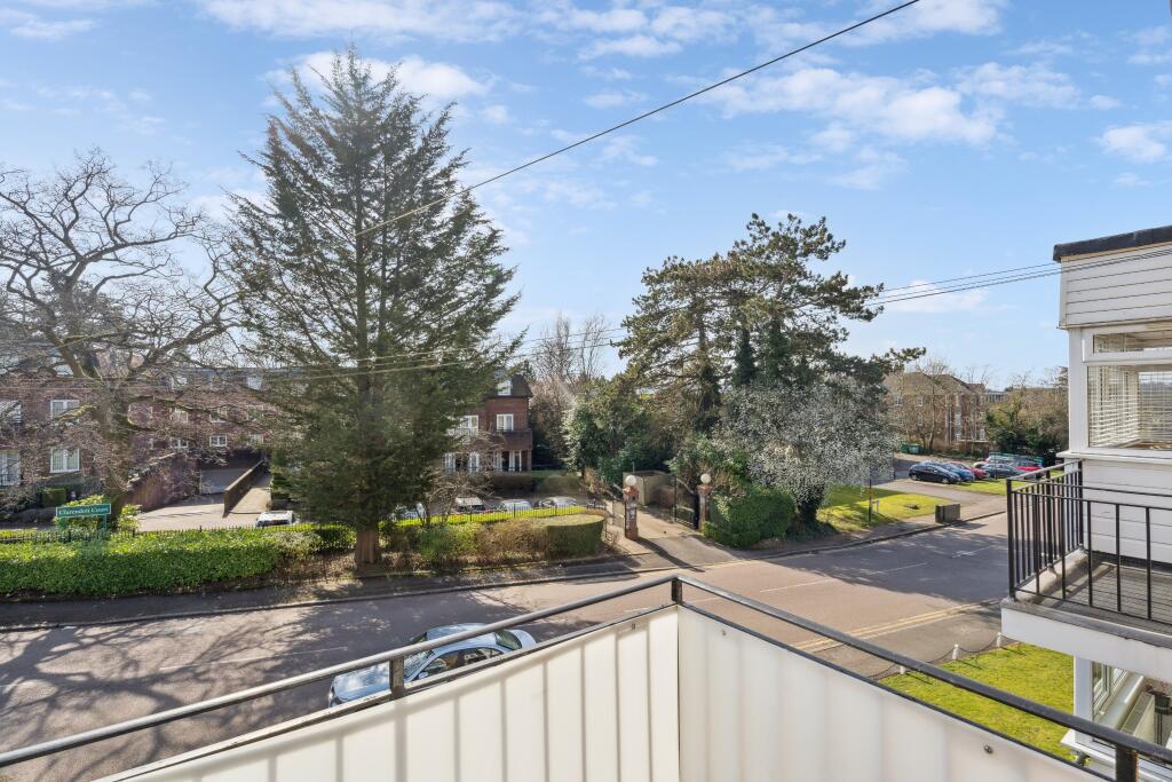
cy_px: 391
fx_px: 544
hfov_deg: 94.3
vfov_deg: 71.4
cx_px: 586
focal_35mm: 17
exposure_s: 1/500
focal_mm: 16.7
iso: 250
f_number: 9
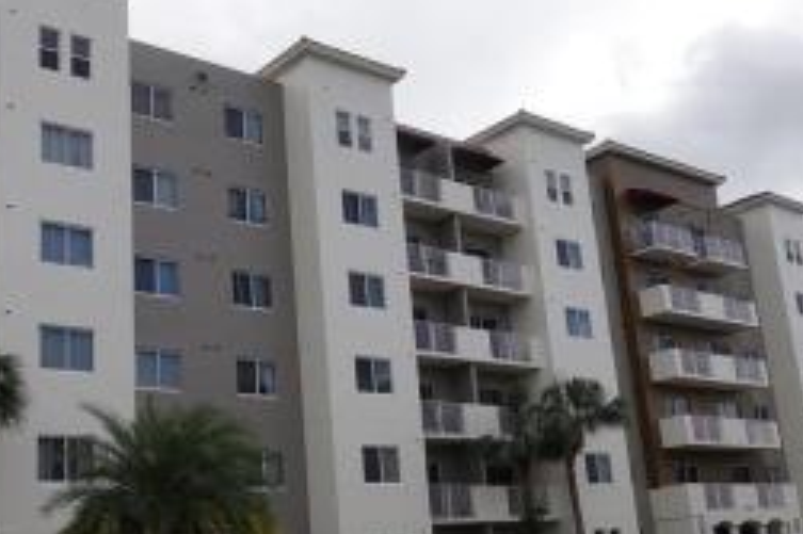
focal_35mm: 43
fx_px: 958
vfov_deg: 31.1
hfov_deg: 45.2
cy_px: 310
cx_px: 317
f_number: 5
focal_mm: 8.8
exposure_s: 1/800
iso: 125
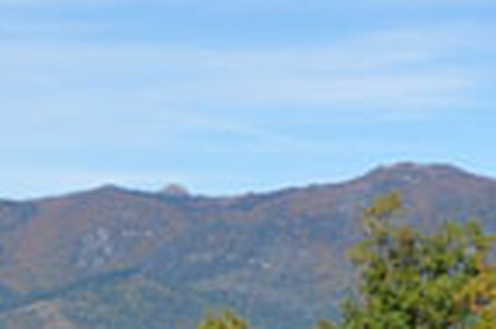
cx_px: -274
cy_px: 656
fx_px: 2546
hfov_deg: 10.7
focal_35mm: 185
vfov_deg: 7.1
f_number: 14
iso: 400
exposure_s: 1/250
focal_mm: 22
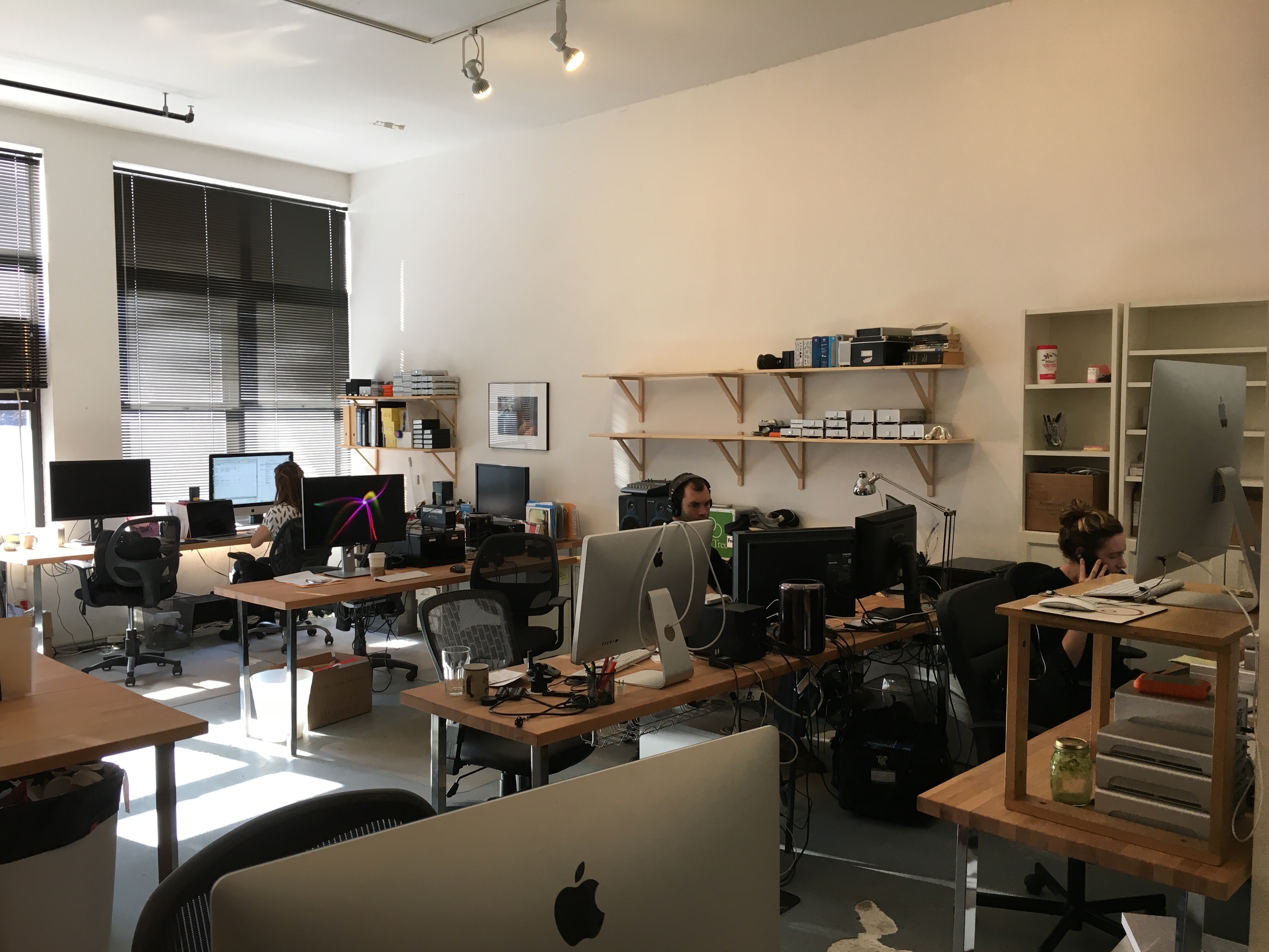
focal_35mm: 29
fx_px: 1063
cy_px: 476
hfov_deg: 61.7
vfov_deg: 48.2
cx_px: 634
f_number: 2.2
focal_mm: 4.15
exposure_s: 1/30
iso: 25
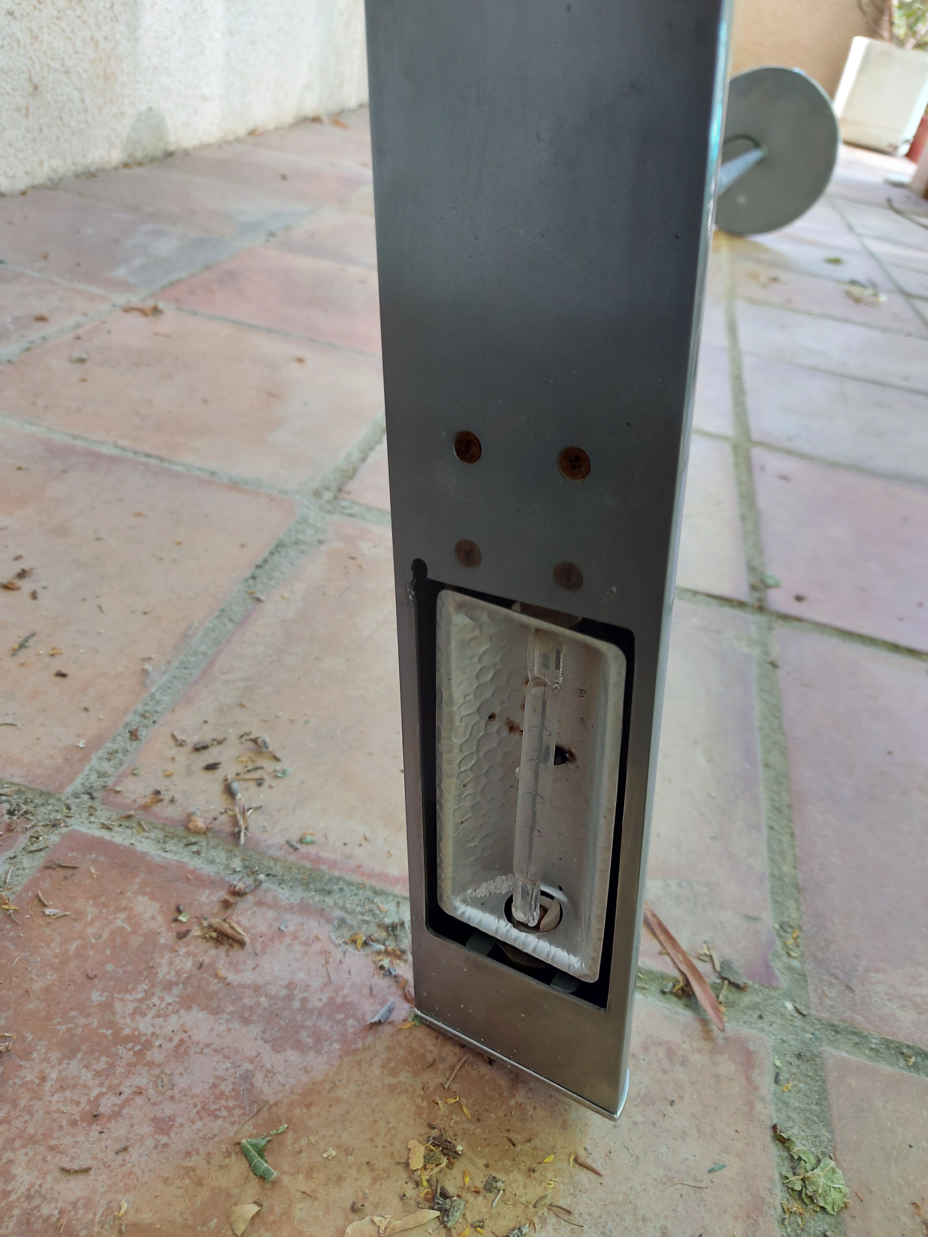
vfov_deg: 71.6
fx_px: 858
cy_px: 618
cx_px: 464
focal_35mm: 24
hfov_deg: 56.8
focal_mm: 5.23
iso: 100
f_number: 1.8
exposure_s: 1/50
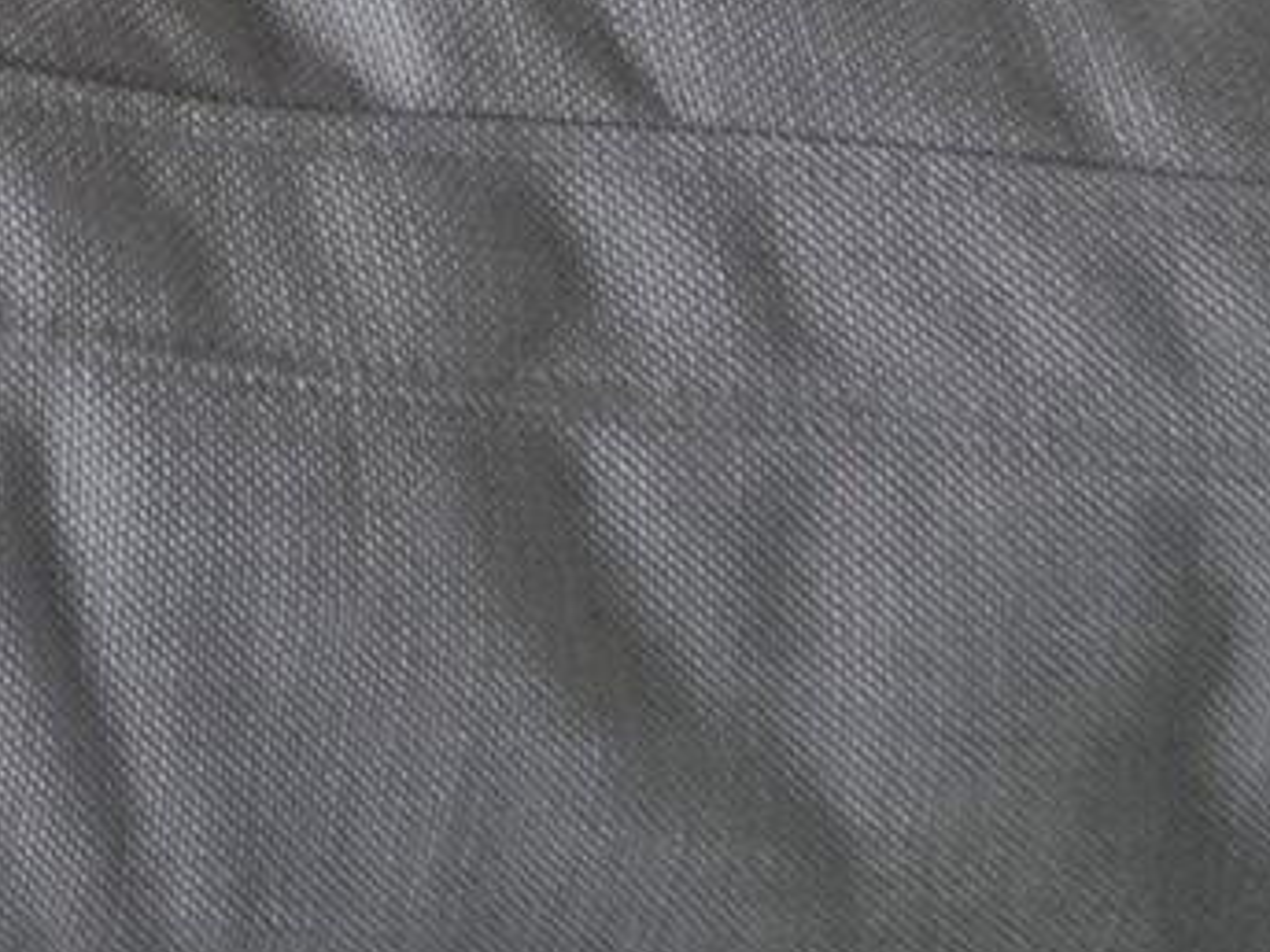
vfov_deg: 9.2
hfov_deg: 11.0
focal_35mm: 137
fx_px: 5026
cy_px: -1679
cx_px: -2193
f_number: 1.7
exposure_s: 1/180
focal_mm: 6.3
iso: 200
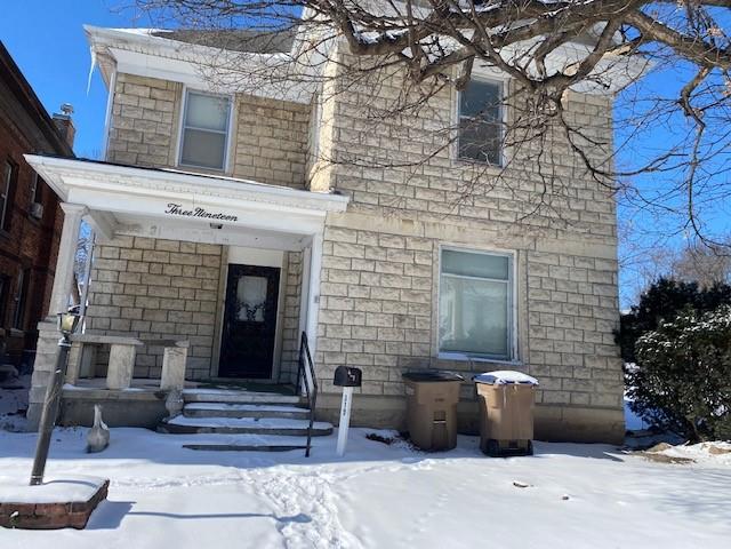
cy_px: 274
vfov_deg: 53.1
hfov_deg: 67.3
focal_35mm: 26
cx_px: 366
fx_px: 549
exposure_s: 1/3300
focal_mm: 4.25
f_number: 1.8
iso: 32
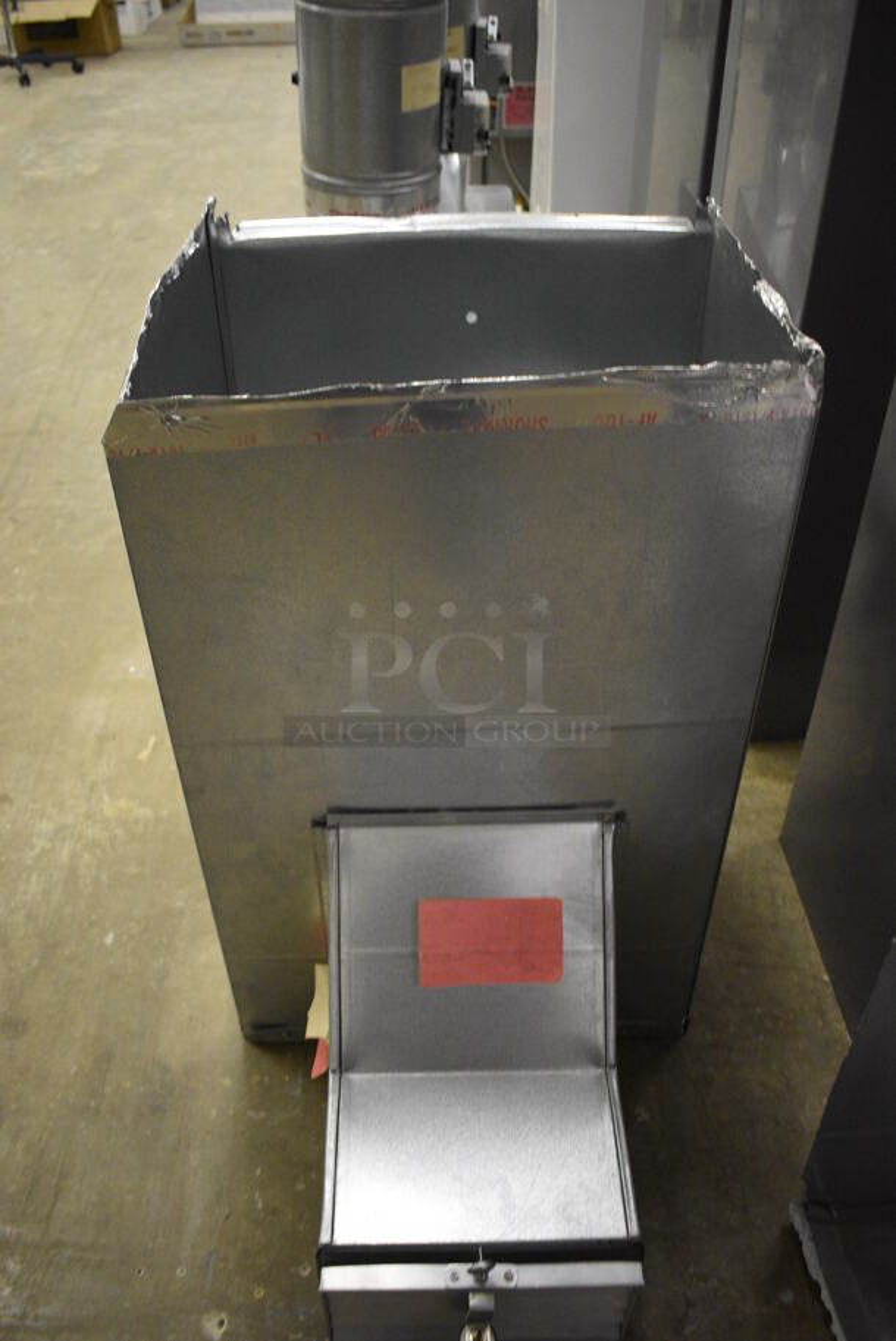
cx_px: 448
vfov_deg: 61.9
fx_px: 1118
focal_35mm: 30
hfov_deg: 43.7
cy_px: 670
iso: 2500
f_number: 3.5
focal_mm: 20
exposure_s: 1/125
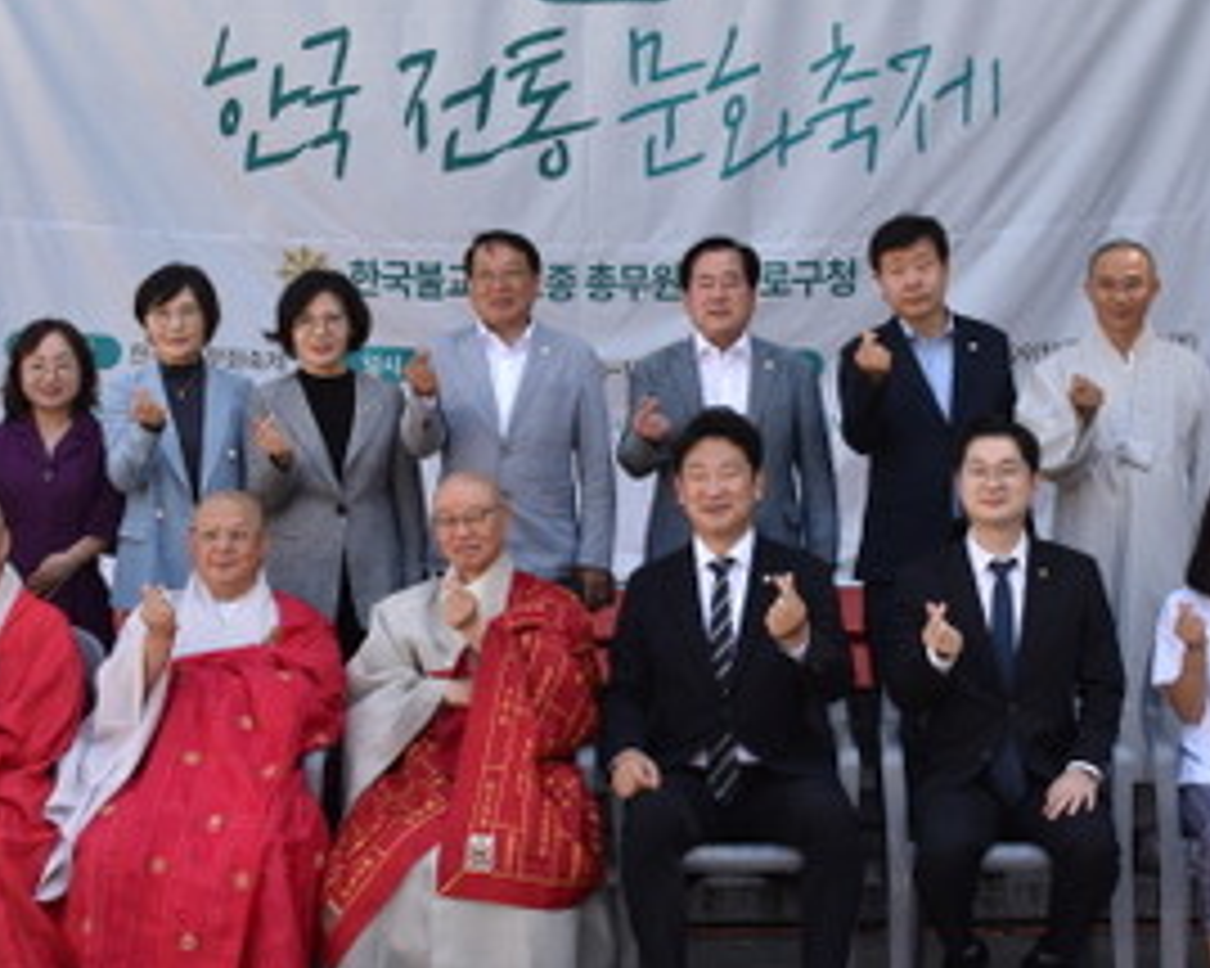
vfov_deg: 22.8
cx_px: 625
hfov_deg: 28.3
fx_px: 2398
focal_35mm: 67
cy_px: 410
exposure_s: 1/200
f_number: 7.1
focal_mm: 32
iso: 400
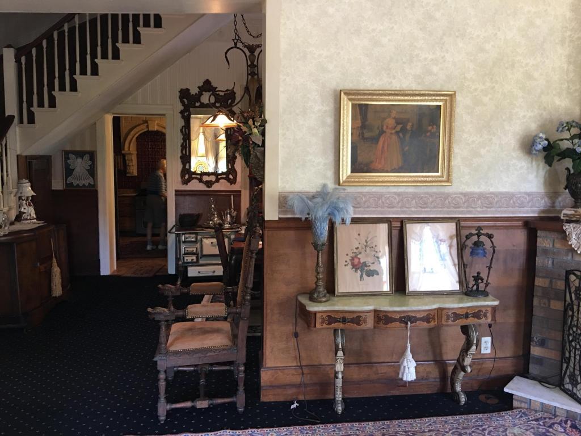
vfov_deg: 48.2
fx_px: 487
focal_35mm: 29
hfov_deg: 61.7
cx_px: 290
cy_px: 218
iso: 64
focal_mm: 4.15
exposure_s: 1/15
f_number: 2.2
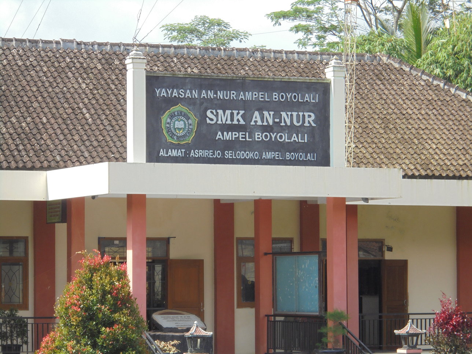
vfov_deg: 9.5
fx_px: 2127
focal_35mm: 156
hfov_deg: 12.7
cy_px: 177
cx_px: 236
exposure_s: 1/125
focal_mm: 27.6
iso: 100
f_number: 6.5
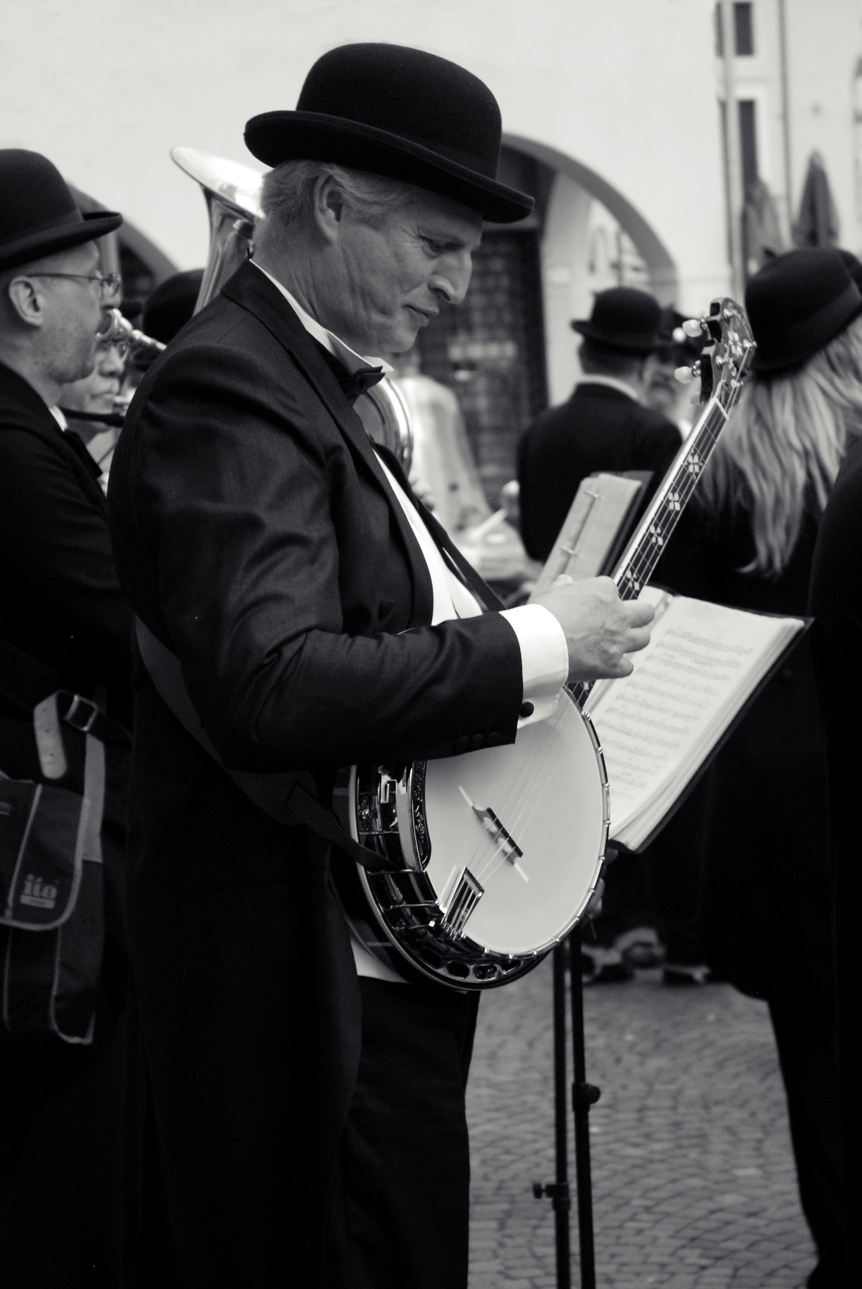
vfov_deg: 27.0
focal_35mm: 75
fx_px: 2687
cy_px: 644
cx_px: 431
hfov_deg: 18.2
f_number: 4.5
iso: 400
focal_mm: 50
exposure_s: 1/80
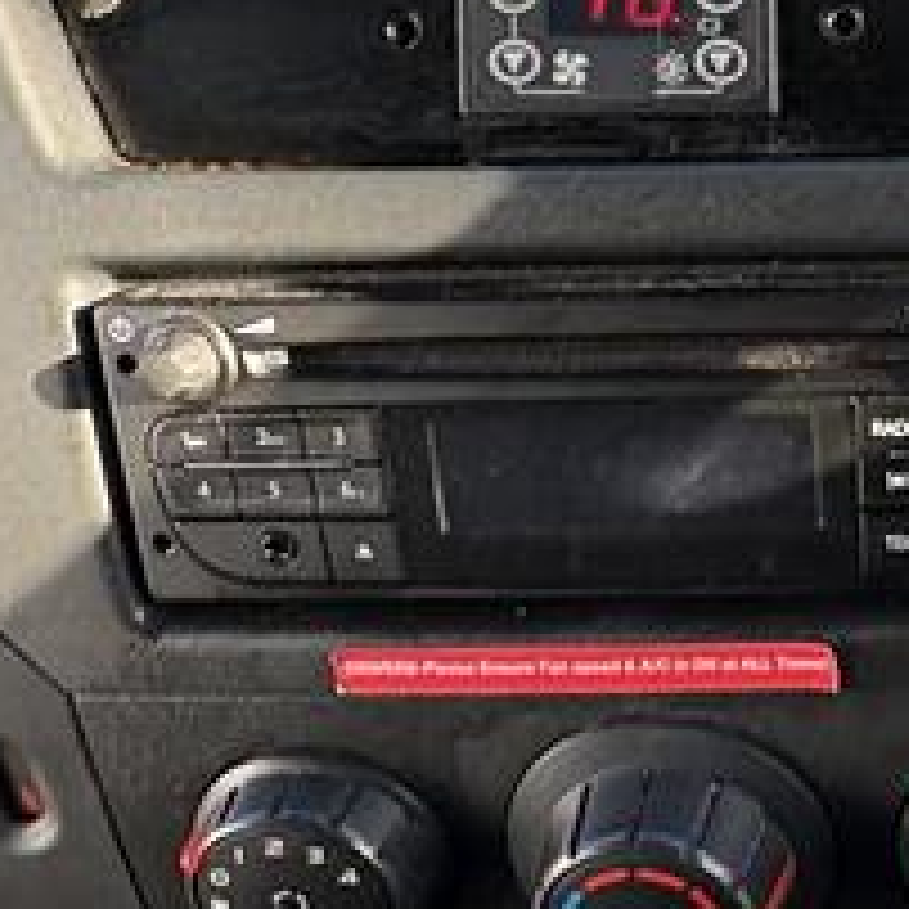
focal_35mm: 55
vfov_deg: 31.1
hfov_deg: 27.3
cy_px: 446
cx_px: 1102
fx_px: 1634
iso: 125
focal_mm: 2.22
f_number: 2.2
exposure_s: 1/118
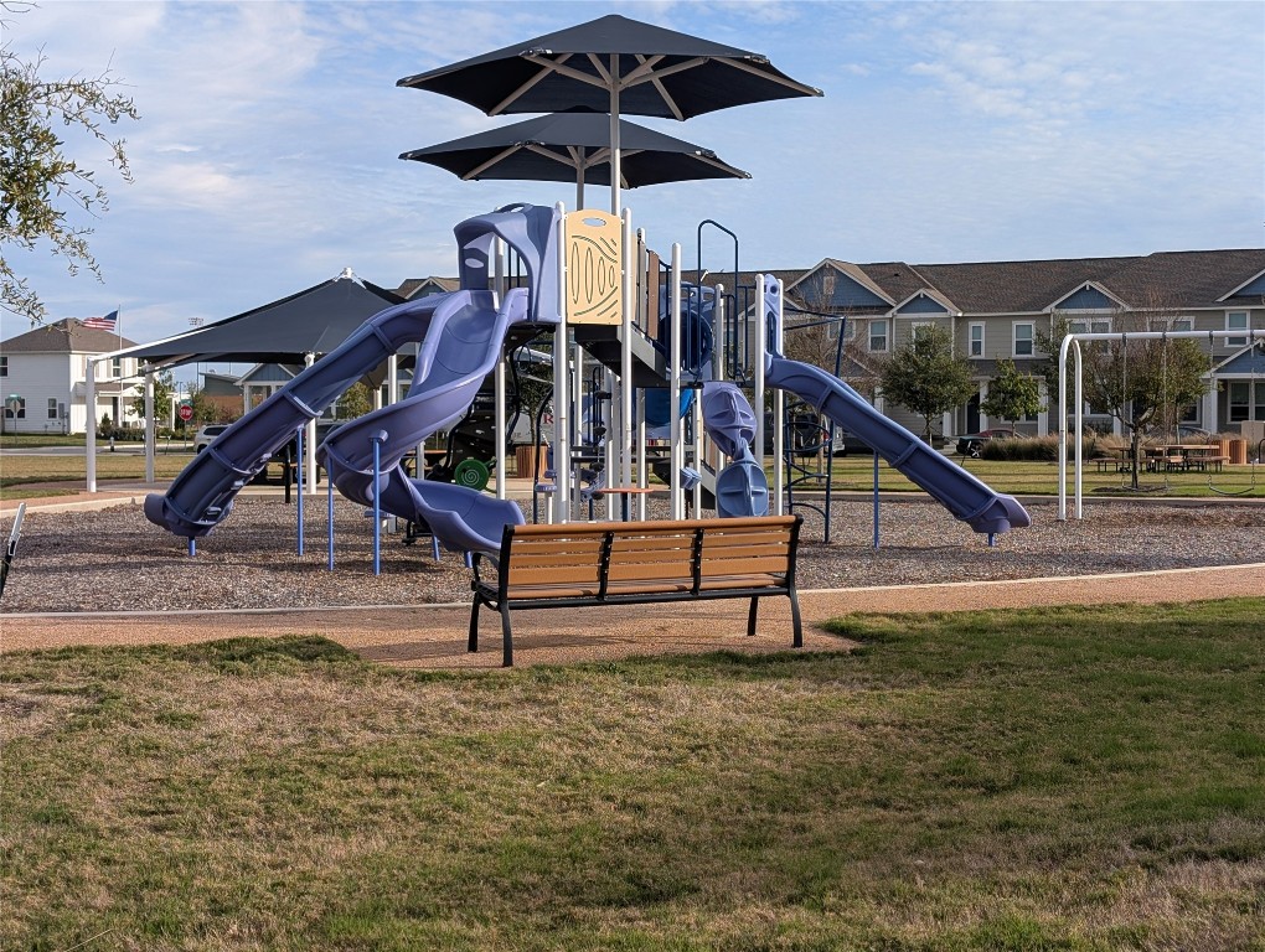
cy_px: 476
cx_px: 632
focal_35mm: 49
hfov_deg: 38.9
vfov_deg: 29.7
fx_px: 1793
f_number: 1.68
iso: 23
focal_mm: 6.9
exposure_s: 1/776
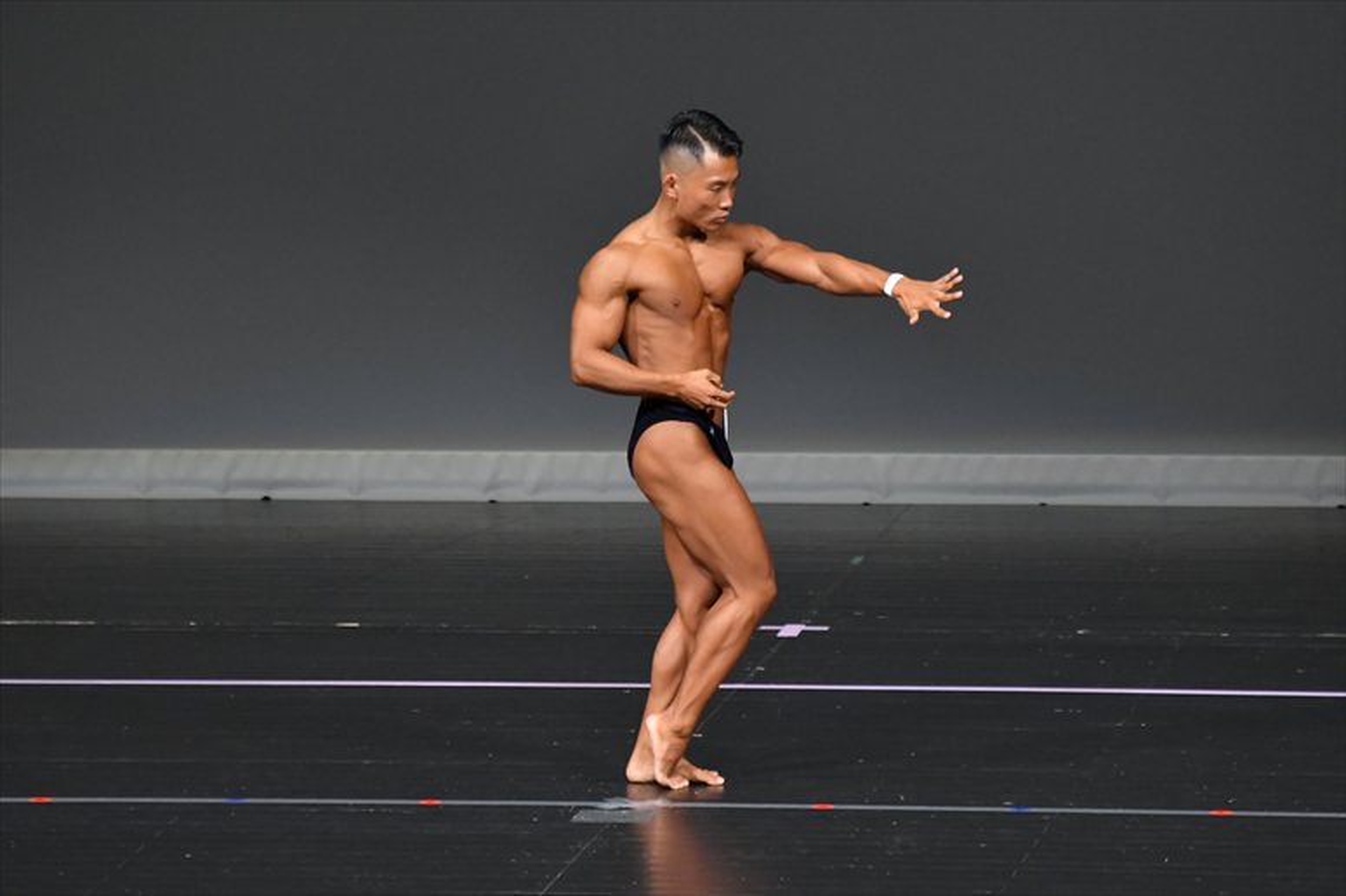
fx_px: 12893
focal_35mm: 345
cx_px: 673
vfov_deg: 4.0
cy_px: 448
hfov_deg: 6.0
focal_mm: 230
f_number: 5.6
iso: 4000
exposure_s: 1/400
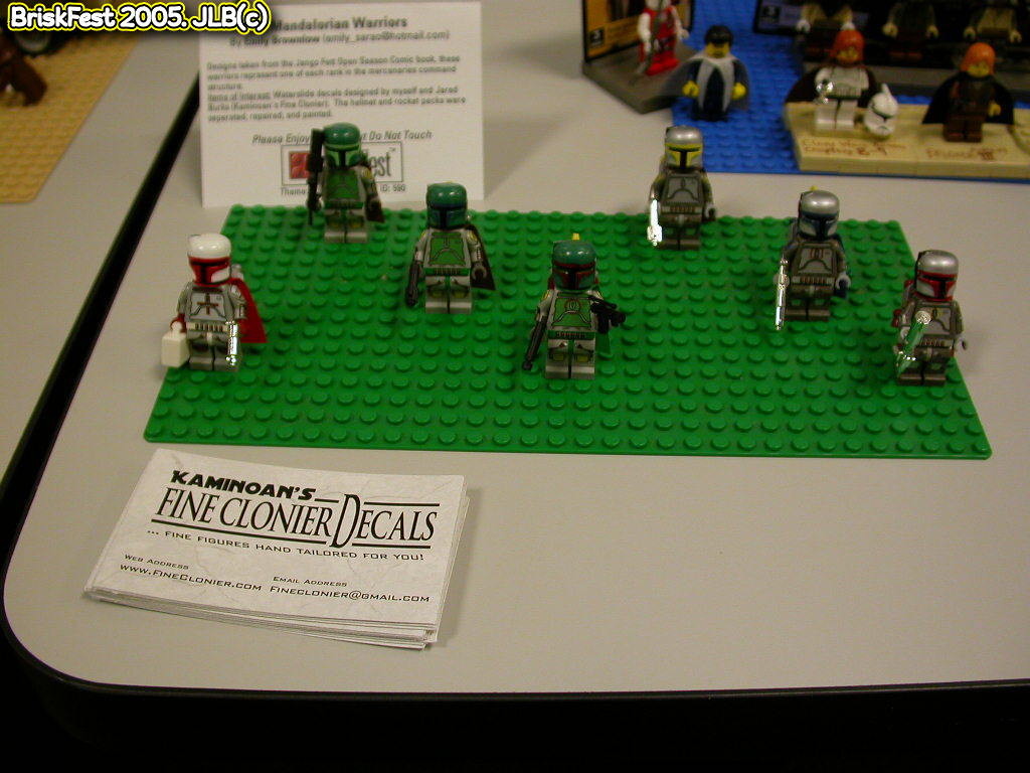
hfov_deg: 49.0
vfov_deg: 37.7
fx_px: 1131
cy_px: 386
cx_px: 515
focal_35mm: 38
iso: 100
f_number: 2.6
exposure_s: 1/38.1
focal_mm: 7.85
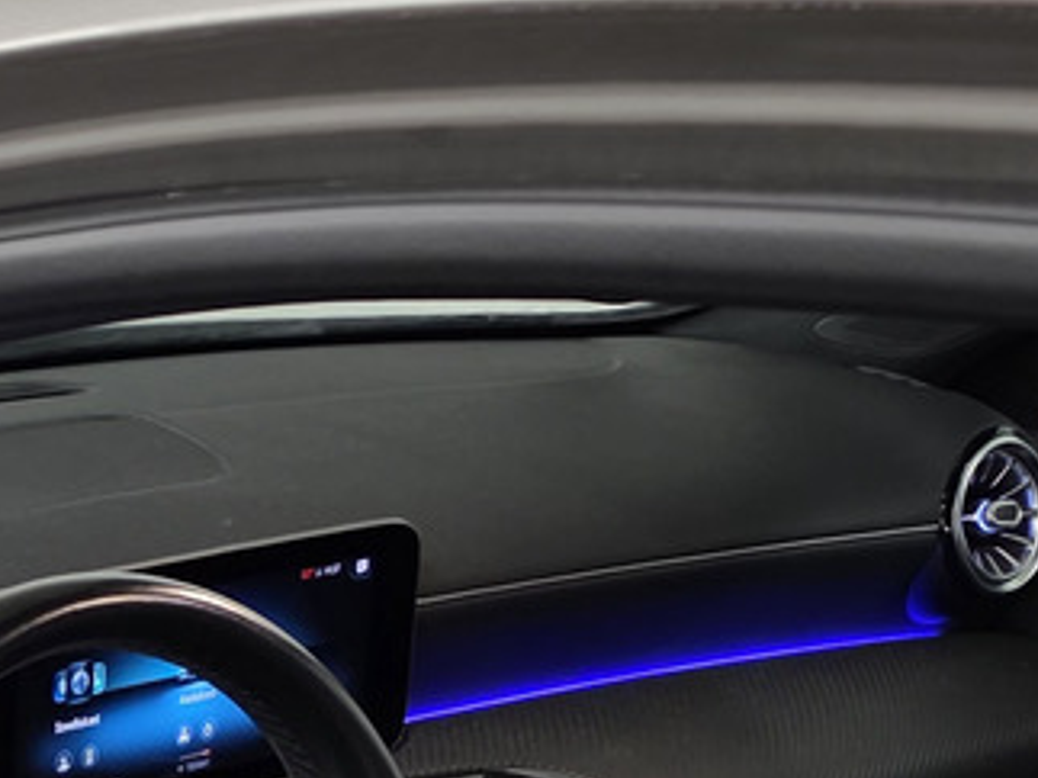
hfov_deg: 15.9
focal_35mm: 114
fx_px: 3417
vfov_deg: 12.4
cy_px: 1151
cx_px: -488
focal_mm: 6.3
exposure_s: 1/56.5
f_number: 1.7
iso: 320
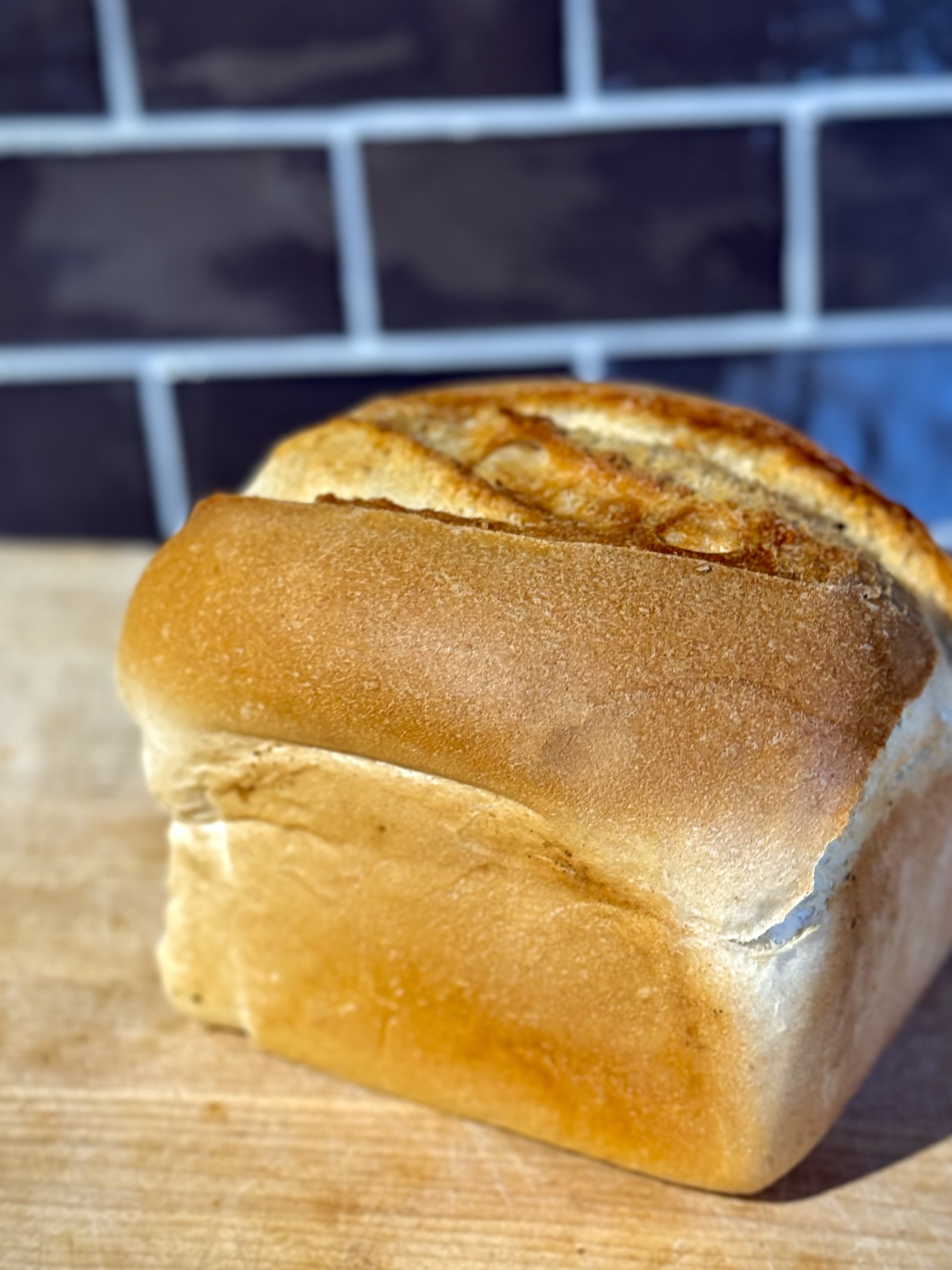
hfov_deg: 22.2
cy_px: 686
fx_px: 2420
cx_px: 608
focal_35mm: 66
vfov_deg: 29.4
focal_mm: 6.76
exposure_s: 1/100
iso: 80
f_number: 1.78
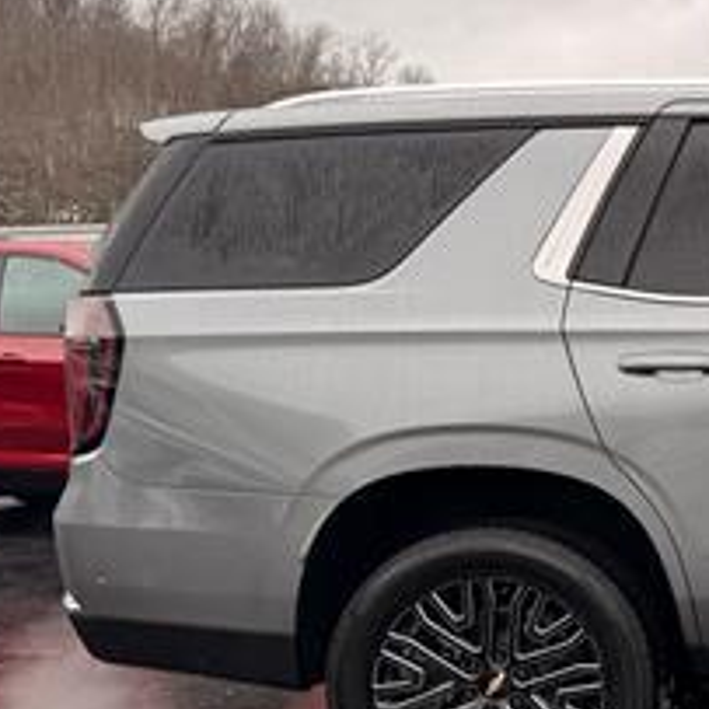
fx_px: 1553
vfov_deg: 25.6
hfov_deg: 22.1
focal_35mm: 67
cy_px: 447
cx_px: 1009
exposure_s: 1/665
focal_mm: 6.76
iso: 80
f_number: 1.78
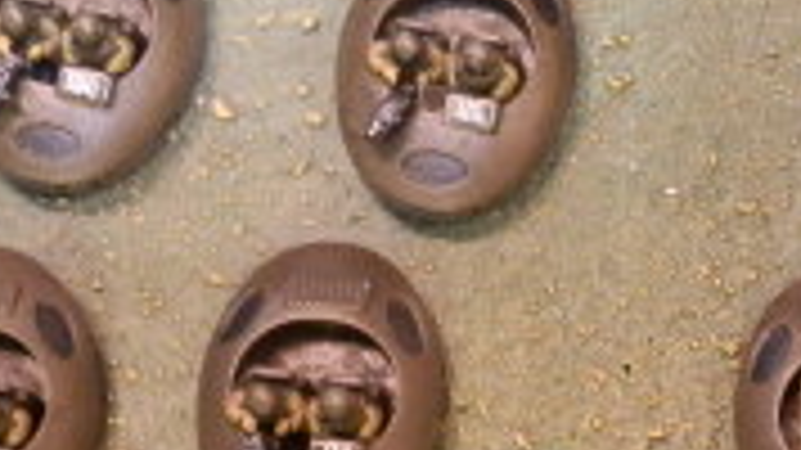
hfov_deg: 22.7
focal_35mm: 92
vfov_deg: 13.0
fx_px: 1953
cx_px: 702
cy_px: 436
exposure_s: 1/8
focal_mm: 5
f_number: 3.1
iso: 250
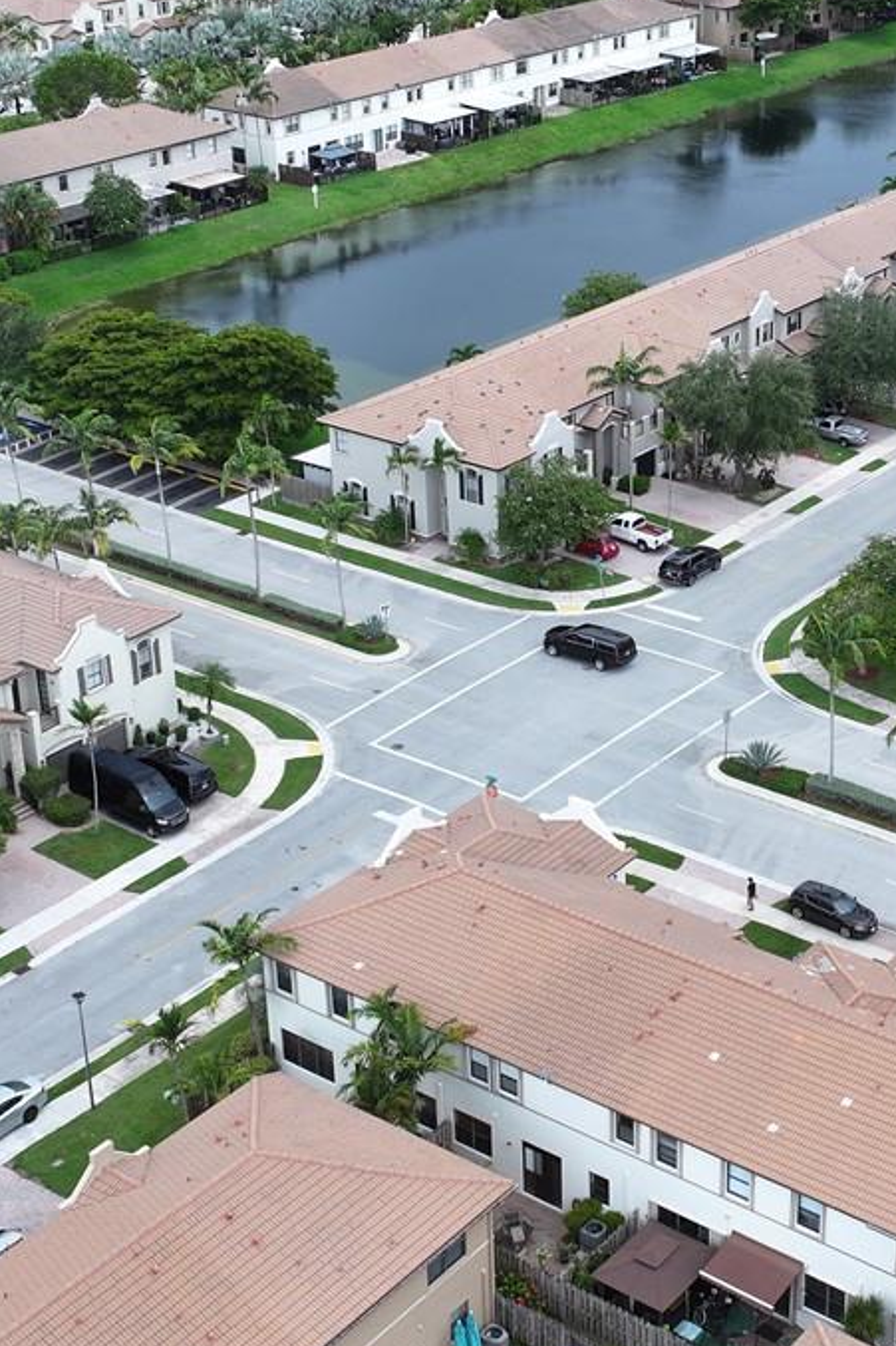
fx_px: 2204
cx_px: 695
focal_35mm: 59
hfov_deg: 22.7
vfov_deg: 33.9
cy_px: 684
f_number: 2.8
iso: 100
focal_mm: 12.29
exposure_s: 1/640
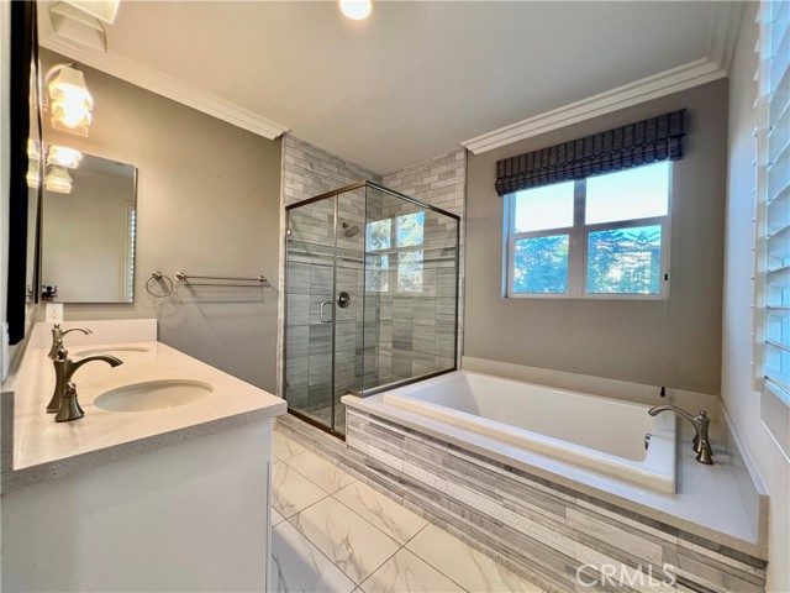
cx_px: 395
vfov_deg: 89.9
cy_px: 296
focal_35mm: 13
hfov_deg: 106.2
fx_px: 297
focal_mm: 1.57
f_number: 1.8
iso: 160
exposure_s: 1/120
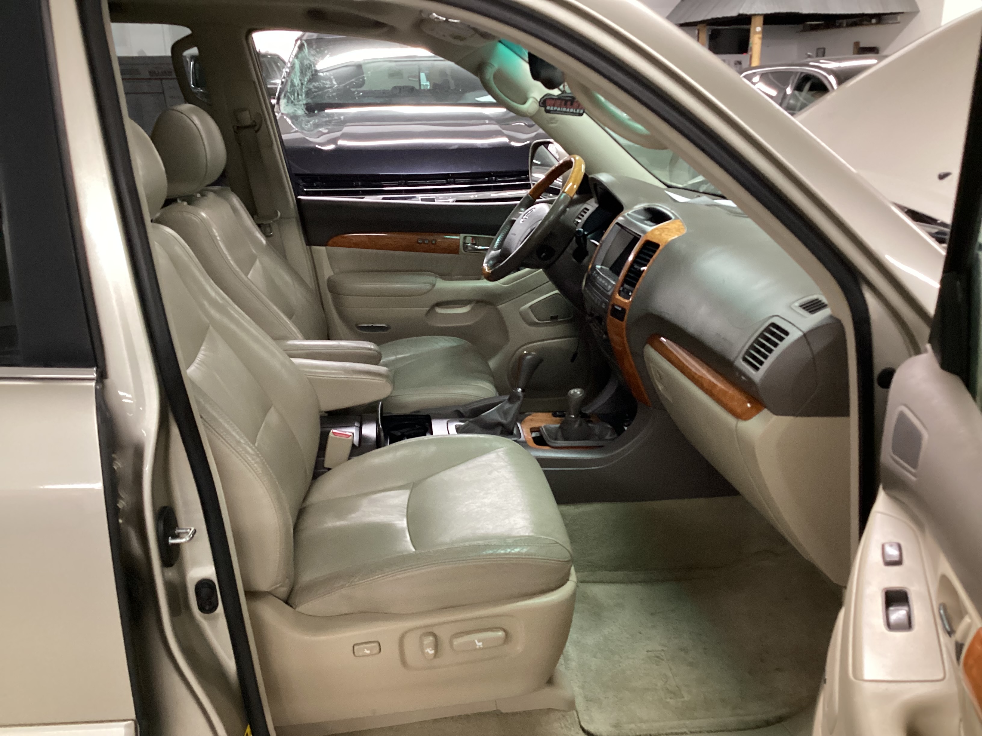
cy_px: 368
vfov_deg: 45.4
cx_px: 491
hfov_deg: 58.4
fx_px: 879
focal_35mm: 31
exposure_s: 1/30
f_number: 2.4
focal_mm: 3.3
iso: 320
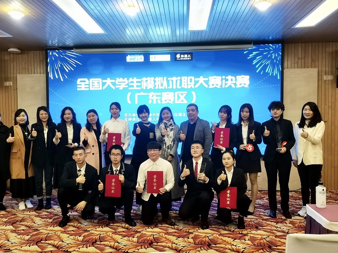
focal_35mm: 32
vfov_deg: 44.1
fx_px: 312
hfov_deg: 56.7
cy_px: 134
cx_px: 155
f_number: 1.8
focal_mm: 5.58
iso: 400
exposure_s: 1/50
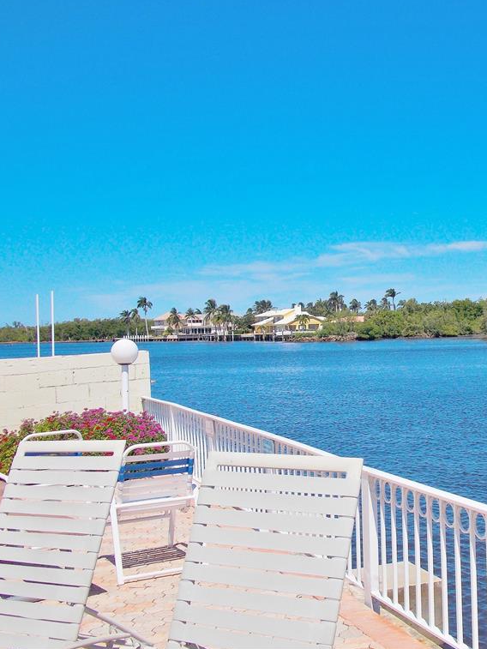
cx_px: 425
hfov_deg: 30.3
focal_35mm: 46
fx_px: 863
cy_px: 321
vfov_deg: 41.2
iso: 80
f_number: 10.9
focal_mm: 6.1
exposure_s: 1/200
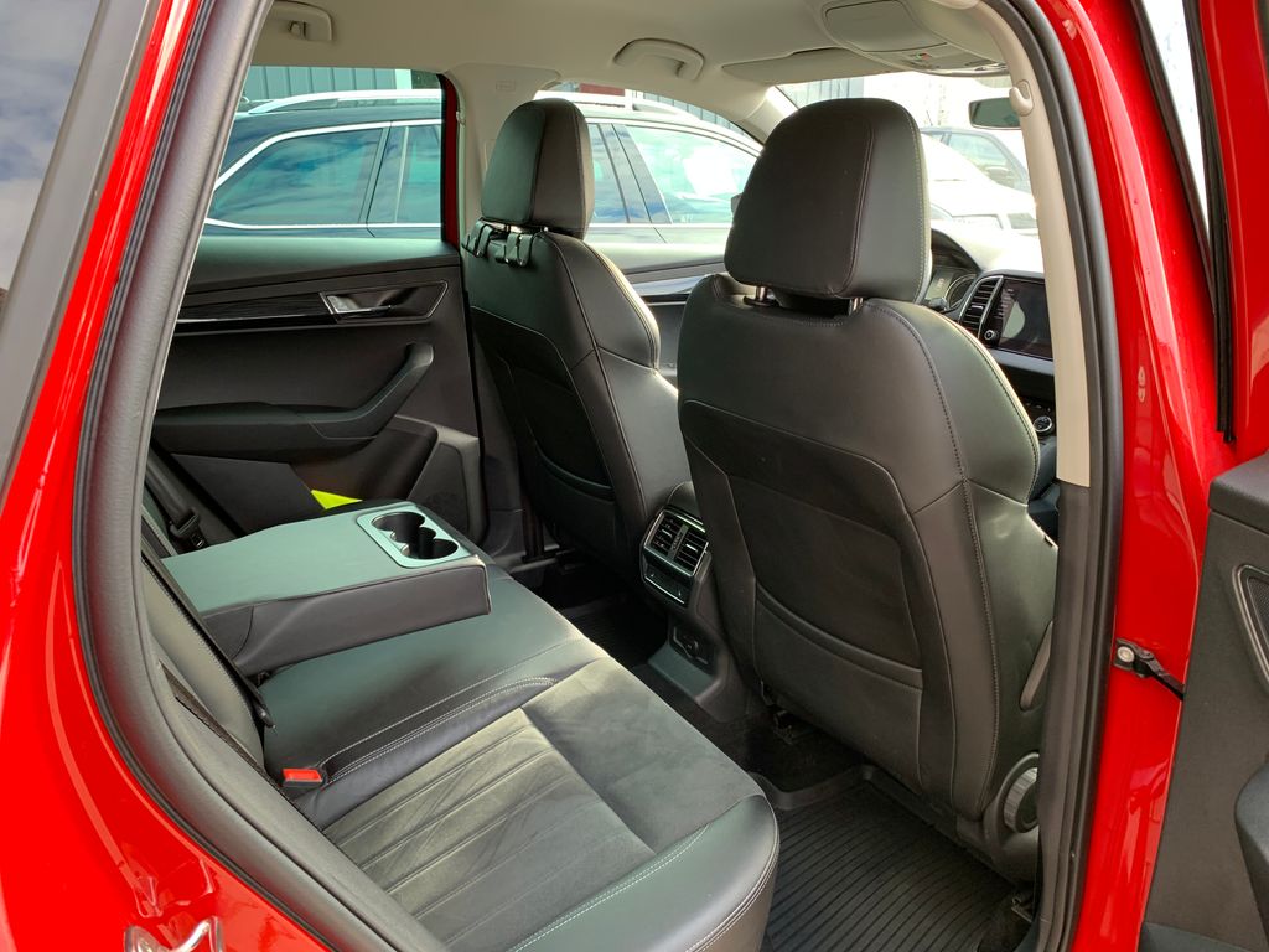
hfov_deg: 67.3
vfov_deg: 53.1
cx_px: 634
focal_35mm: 26
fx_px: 953
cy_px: 476
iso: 100
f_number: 1.8
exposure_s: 1/98
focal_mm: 4.25
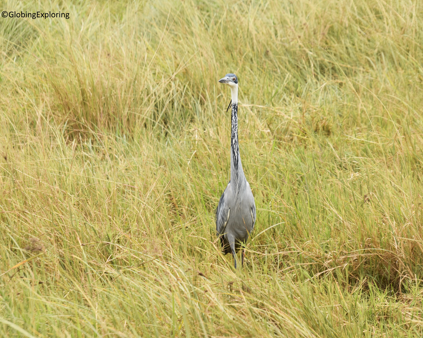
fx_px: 4244
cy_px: 169
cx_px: 244
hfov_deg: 5.7
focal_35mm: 339
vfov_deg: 4.6
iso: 200
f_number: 8
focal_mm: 200
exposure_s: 1/320
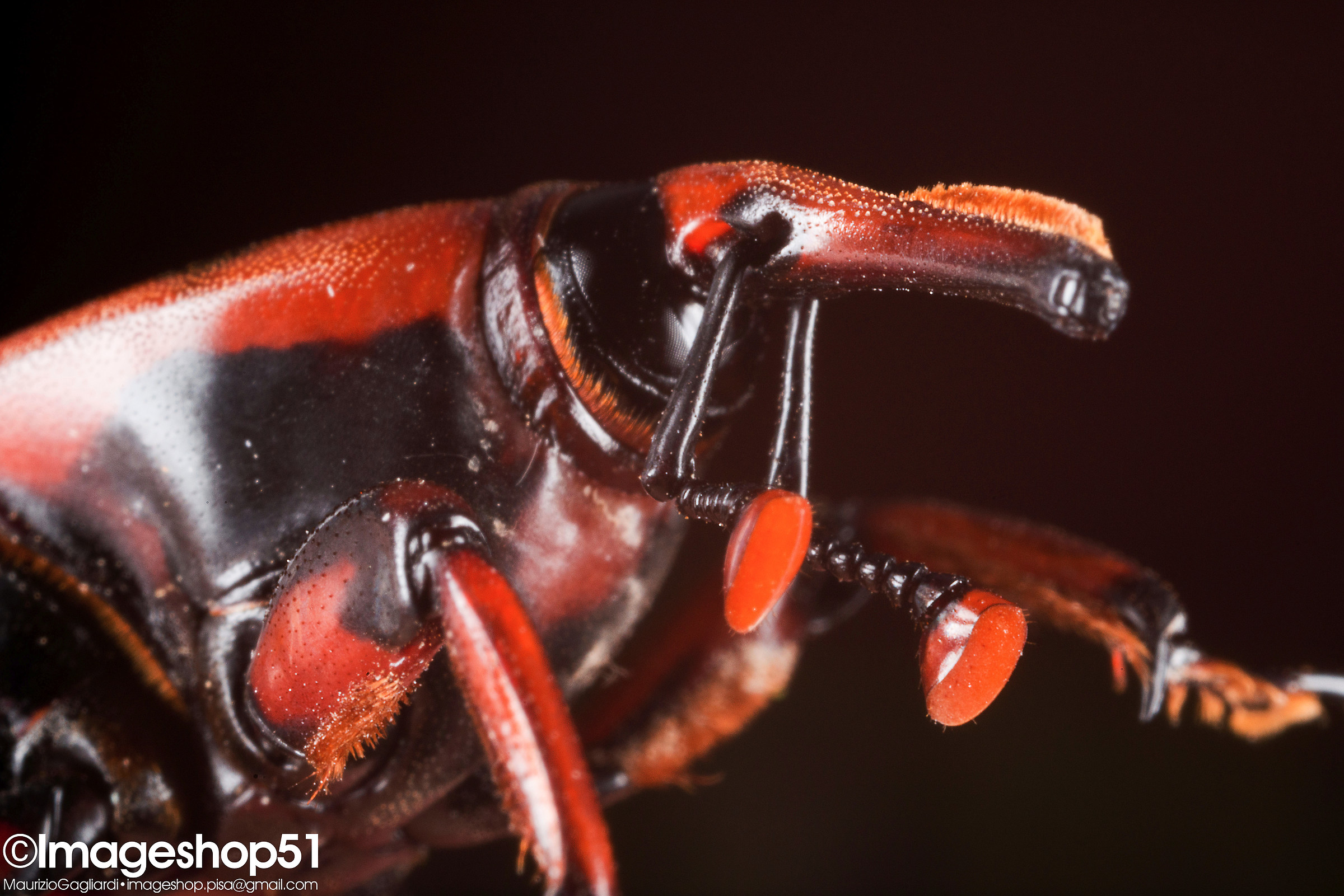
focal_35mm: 105
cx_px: 672
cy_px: 448
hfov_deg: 19.5
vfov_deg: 13.0
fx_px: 3920
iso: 640
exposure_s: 1/60
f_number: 2.8
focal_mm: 105
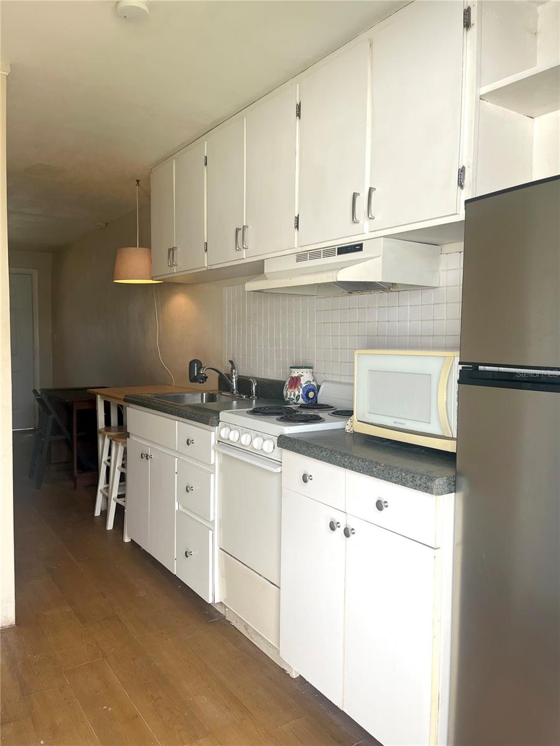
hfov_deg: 53.1
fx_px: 561
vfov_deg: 67.3
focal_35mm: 26
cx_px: 280
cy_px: 373
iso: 32
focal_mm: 5.1
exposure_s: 1/127
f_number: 1.6
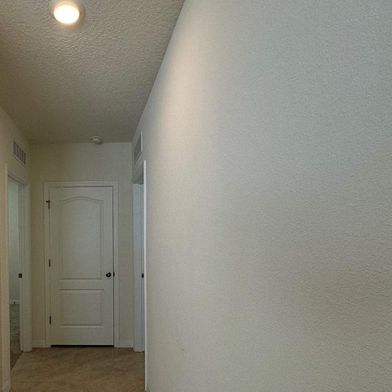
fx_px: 295
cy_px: 239
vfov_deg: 66.5
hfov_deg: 62.4
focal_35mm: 23
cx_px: 87
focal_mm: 2.22
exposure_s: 1/120
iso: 80
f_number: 2.2
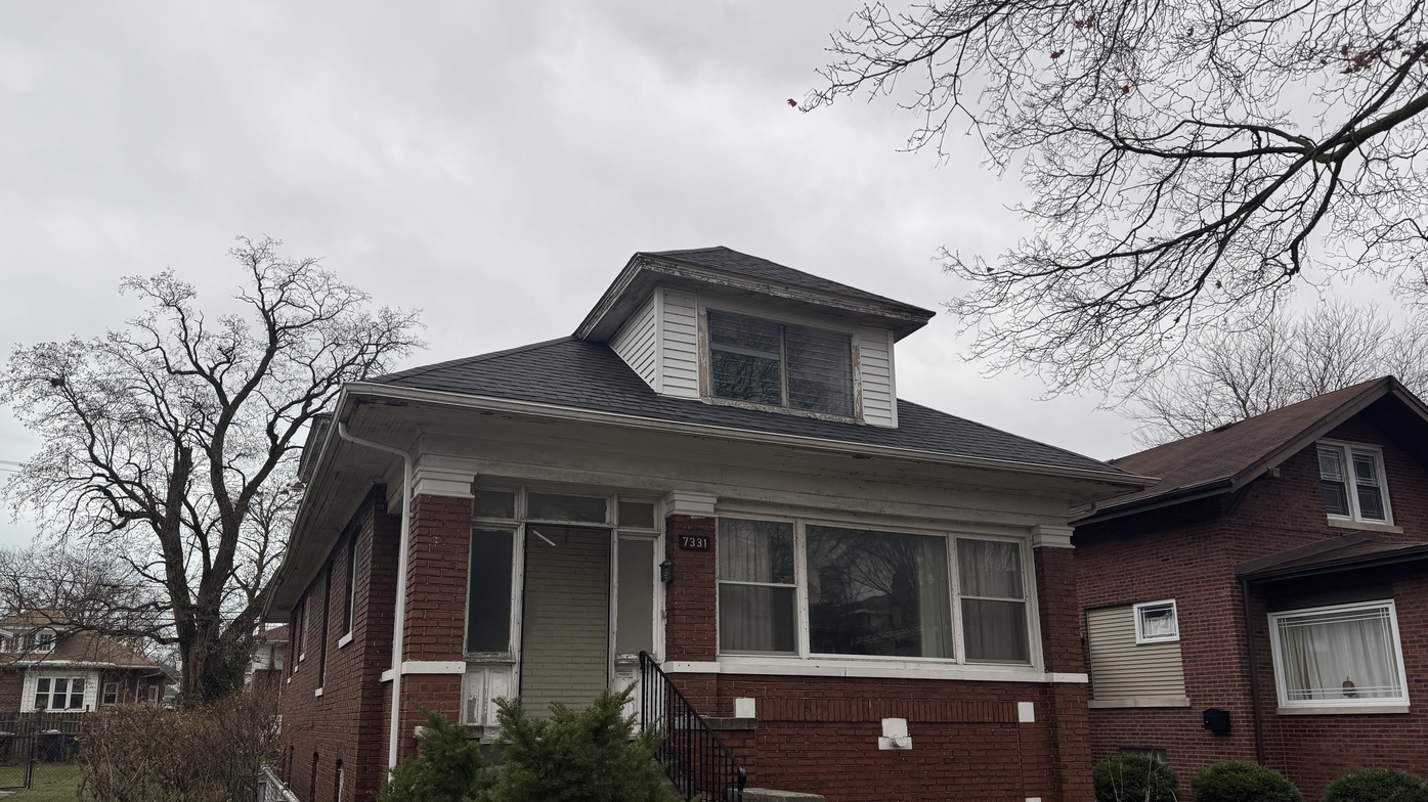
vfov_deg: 42.6
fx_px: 1022
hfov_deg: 69.9
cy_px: 498
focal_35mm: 27
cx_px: 701
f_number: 1.78
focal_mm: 6.76
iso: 80
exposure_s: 1/539
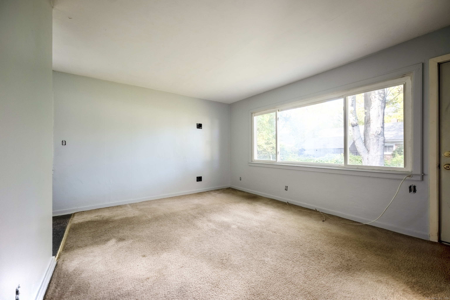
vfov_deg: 81.2
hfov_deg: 104.3
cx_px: 225
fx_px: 175
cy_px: 150
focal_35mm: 14
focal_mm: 14
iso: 1000
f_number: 2.8
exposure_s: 1/20000
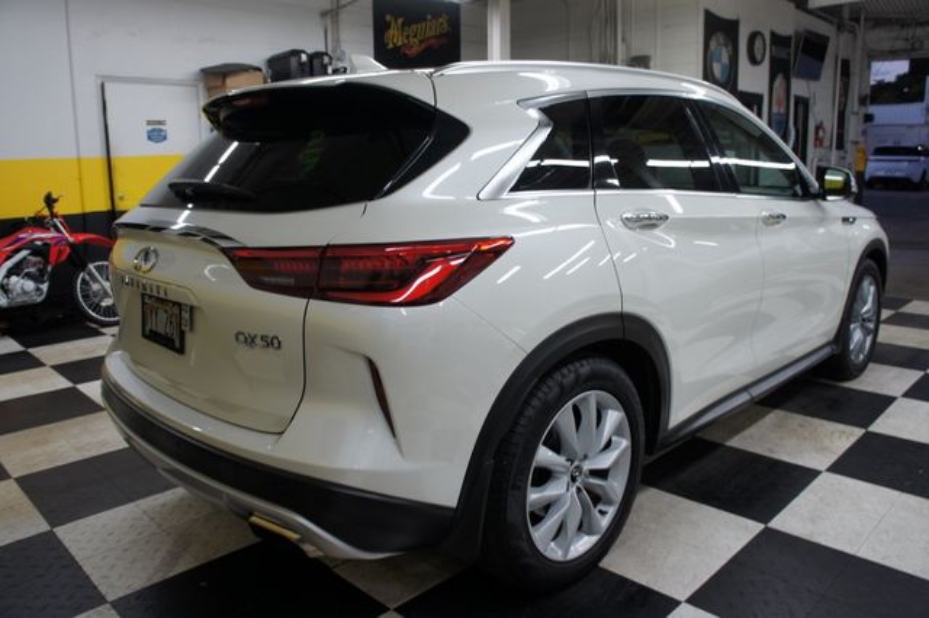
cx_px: 464
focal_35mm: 27
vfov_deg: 47.9
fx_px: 696
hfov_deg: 67.4
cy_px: 309
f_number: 4
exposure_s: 1/30
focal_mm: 18
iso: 200
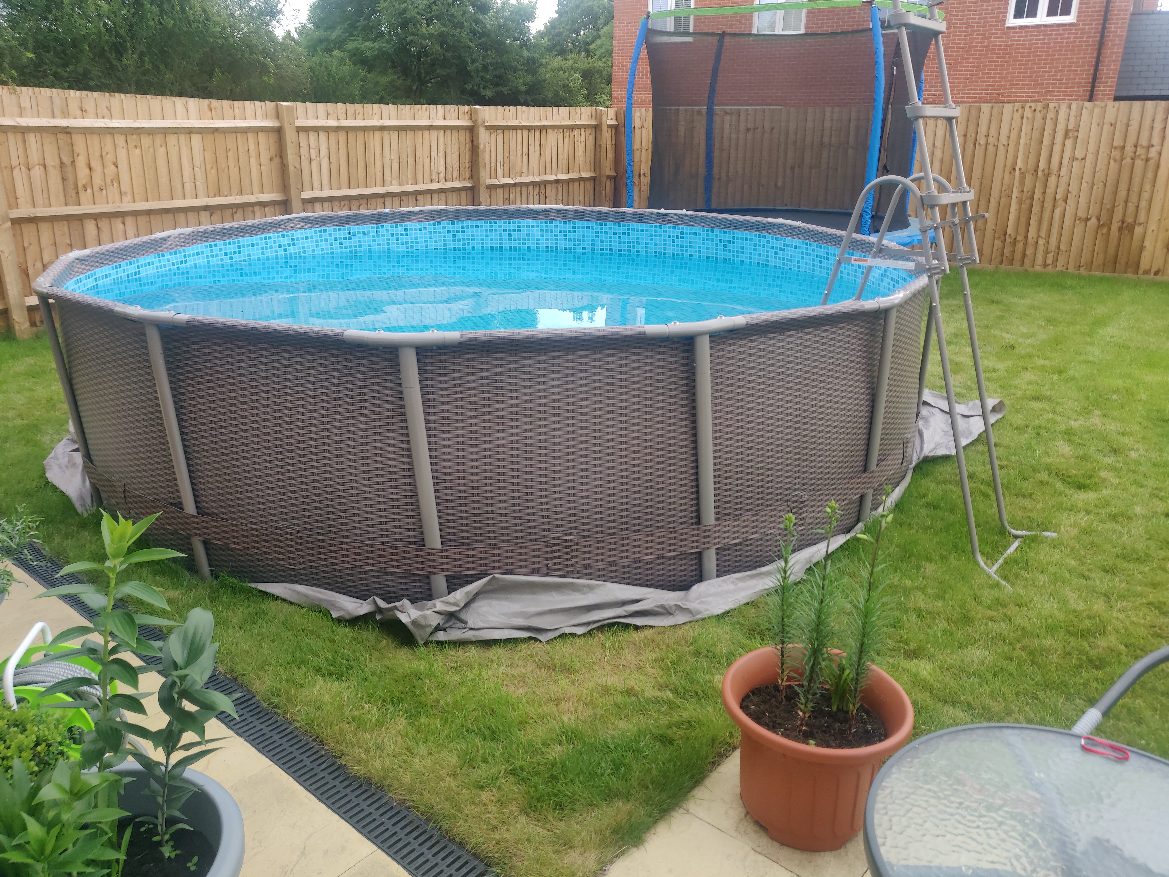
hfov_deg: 69.4
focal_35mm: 25
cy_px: 438
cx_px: 584
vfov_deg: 54.9
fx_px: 844
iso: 100
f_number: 1.7
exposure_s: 1/101
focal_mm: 4.25
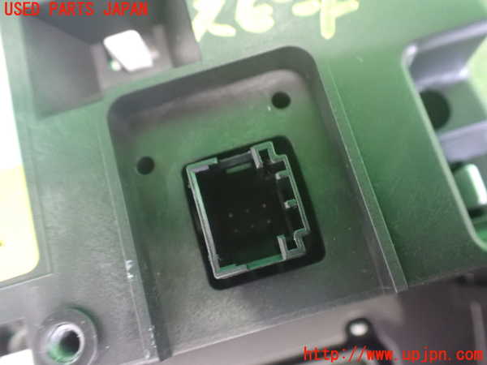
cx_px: 244
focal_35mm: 30
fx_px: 422
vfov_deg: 46.8
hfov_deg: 60.0
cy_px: 182
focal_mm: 5.4
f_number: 2.3
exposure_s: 1/30
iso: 1600
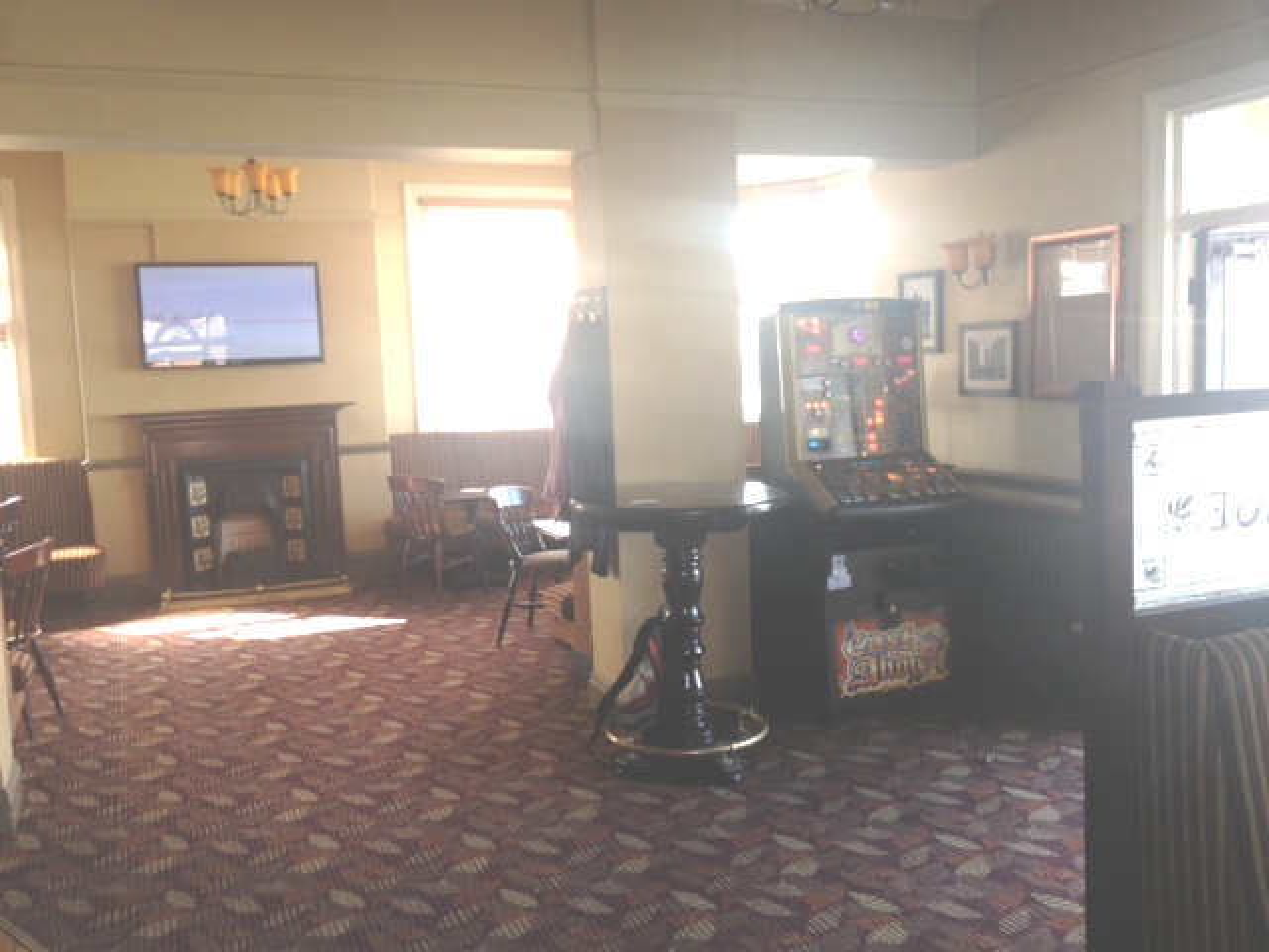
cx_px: 634
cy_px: 476
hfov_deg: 52.6
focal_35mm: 35
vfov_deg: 40.7
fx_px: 1283
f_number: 2.4
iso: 64
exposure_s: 1/30
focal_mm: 4.28
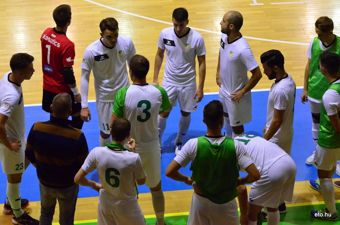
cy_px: 112
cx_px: 170
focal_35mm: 105
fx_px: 990
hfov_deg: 19.5
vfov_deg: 13.0
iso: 6400
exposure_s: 1/400
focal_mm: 70
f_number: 5.6
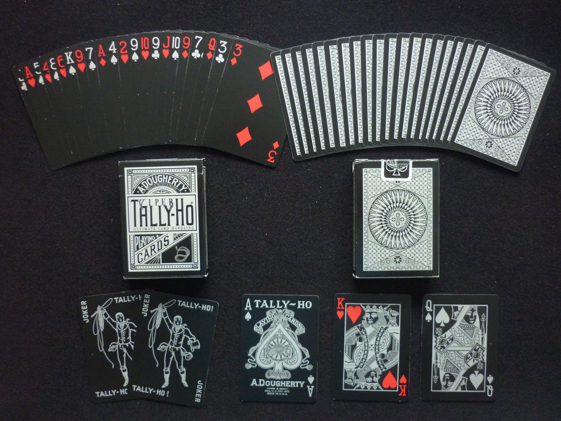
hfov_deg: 55.4
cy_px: 210
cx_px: 280
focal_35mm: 33
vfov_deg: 42.9
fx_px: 535
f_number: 2.8
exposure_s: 1/8
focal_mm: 5.5
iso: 400
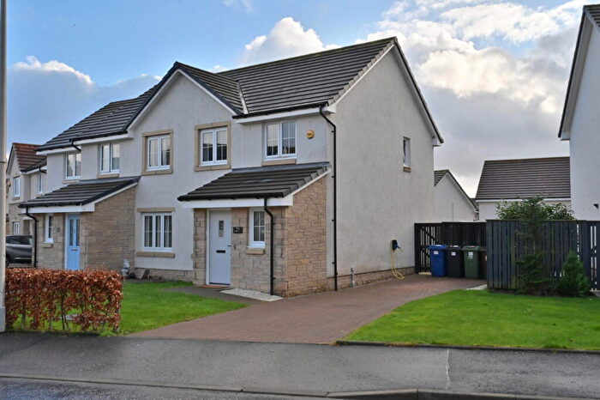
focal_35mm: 34
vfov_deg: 38.3
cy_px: 200
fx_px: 575
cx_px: 300
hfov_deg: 55.1
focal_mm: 34.5
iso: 2500
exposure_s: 1/400
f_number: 22
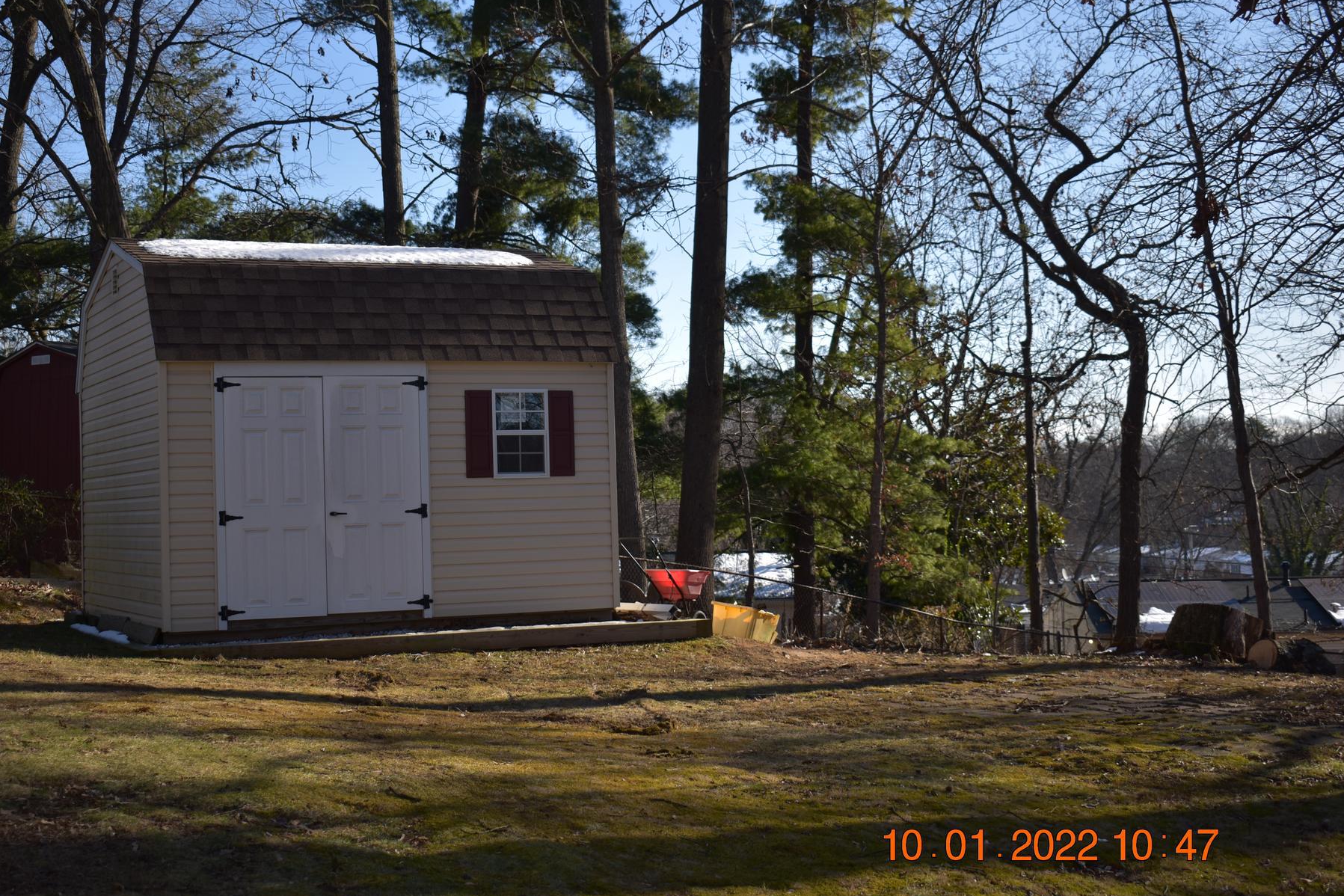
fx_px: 1850
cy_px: 412
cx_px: 598
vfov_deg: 27.2
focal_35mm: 50
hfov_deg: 39.9
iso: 100
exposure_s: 1/640
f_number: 4.2
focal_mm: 29
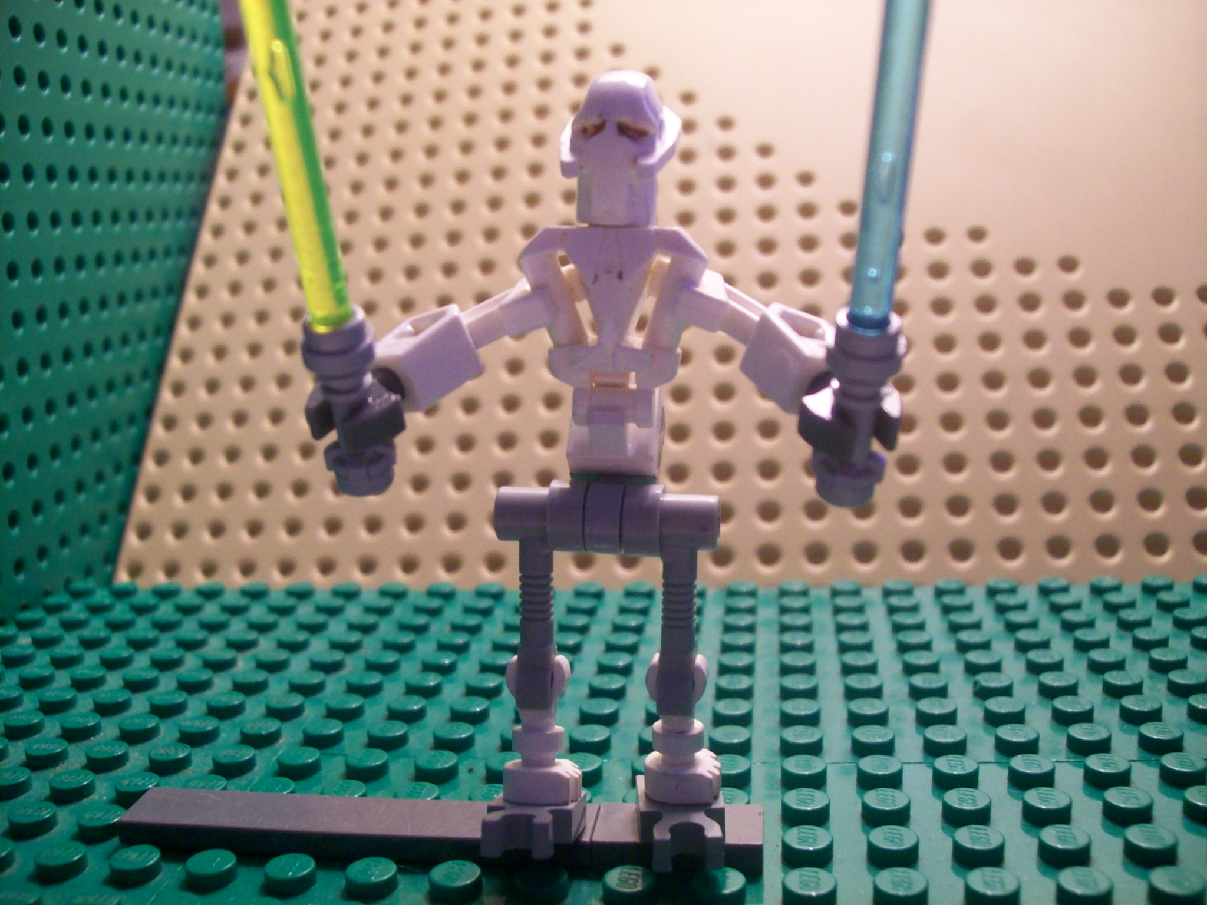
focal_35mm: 36
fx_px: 1255
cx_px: 604
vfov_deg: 39.7
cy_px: 452
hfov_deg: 51.4
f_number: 2.7
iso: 160
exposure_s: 1/24.5
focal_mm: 6
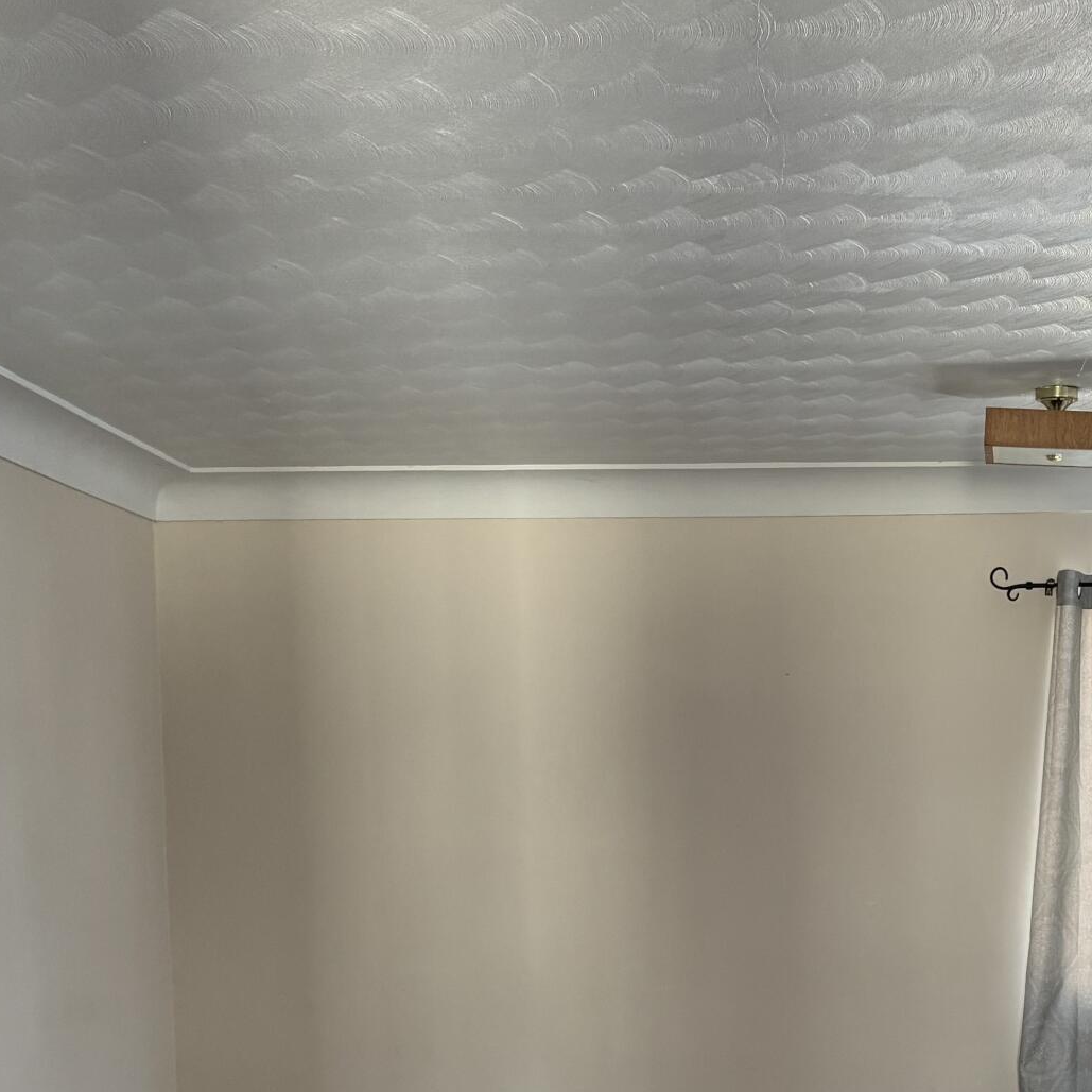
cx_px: 834
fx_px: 2391
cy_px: 1141
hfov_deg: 25.4
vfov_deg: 24.3
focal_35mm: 67
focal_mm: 5.96
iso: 125
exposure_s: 1/61
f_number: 1.6
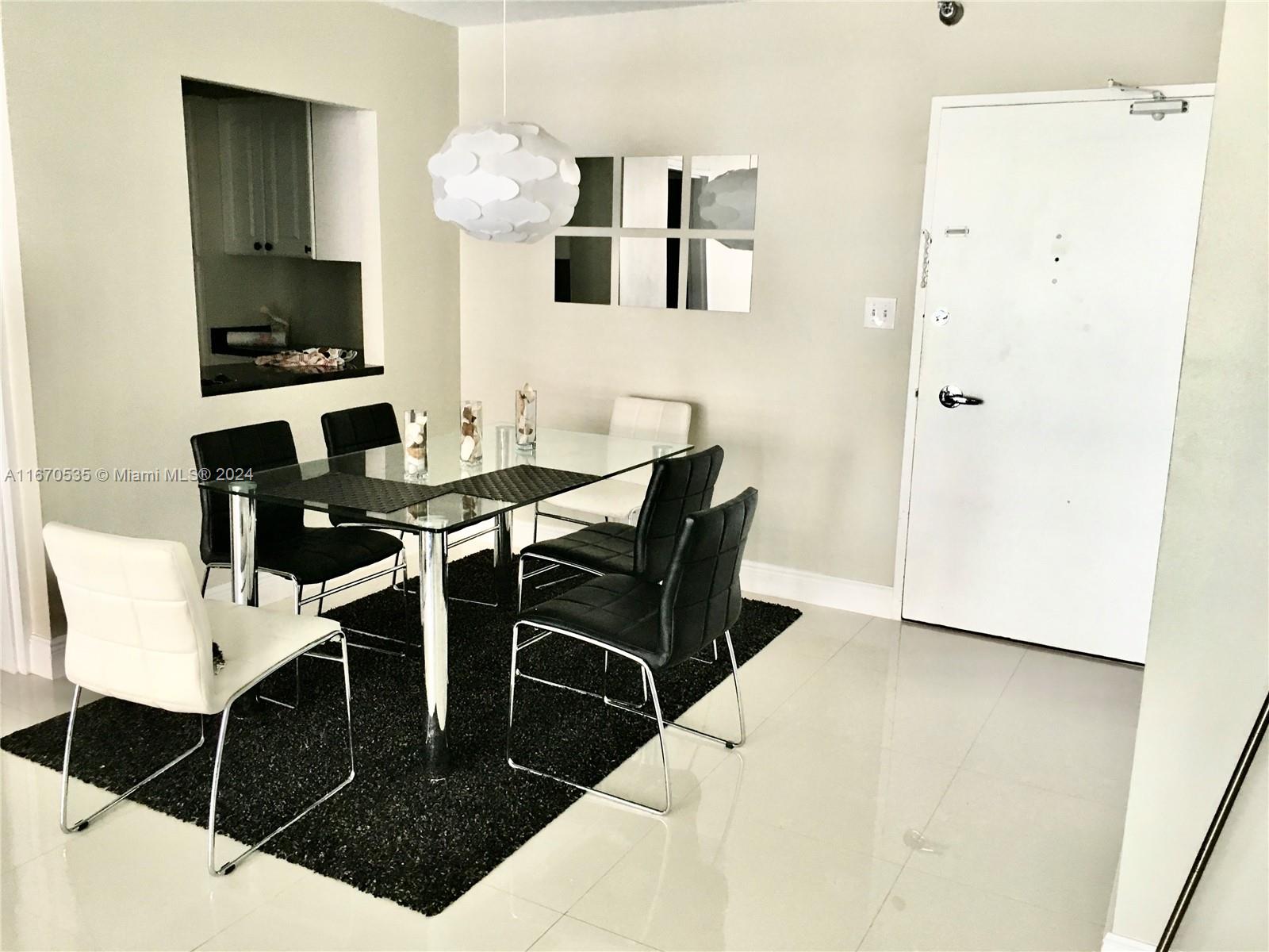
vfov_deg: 48.2
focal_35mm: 29
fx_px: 1063
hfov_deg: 61.7
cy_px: 476
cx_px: 634
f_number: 2.2
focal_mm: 4.15
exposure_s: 1/30
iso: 80
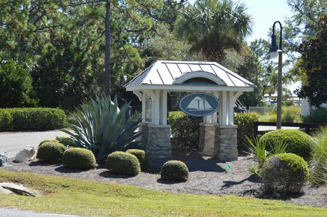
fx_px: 517
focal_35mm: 57
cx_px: 164
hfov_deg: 35.1
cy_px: 108
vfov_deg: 23.7
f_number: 7.1
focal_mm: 38
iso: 100
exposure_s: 1/200
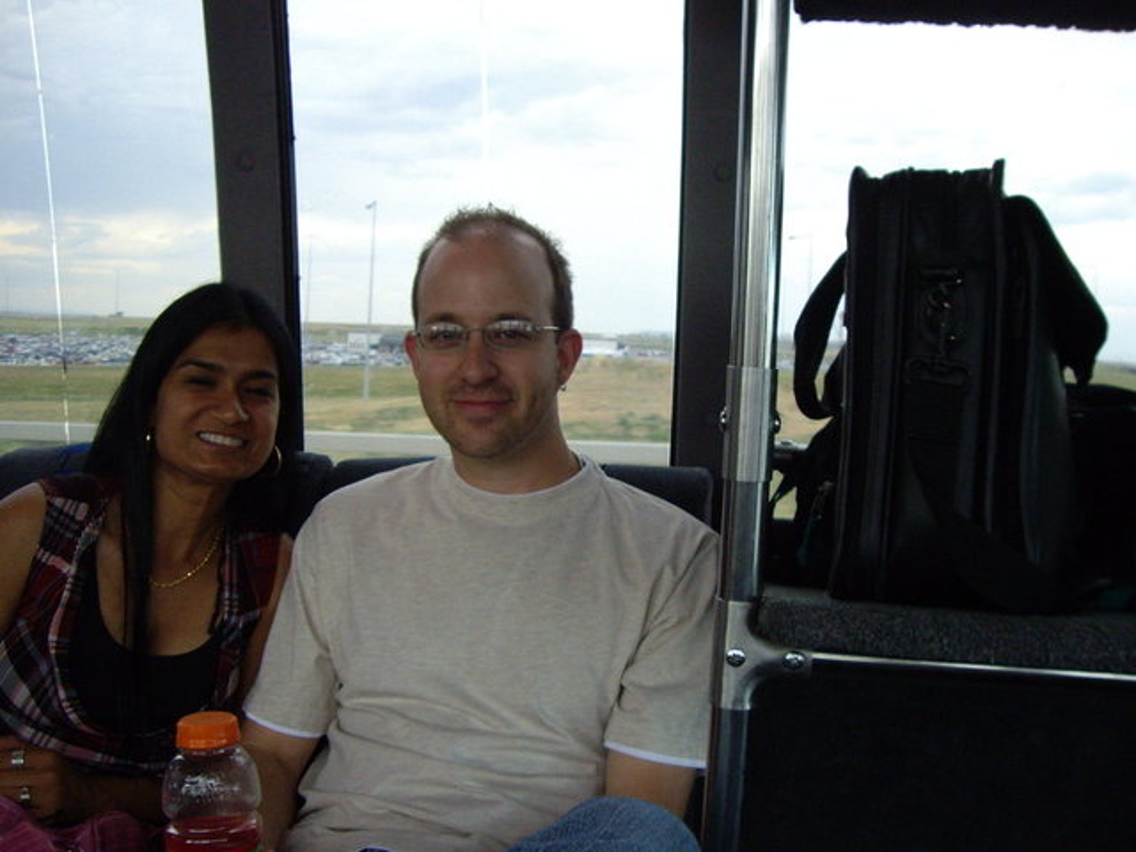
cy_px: 426
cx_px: 568
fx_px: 1247
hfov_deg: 49.0
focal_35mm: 38
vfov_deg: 37.7
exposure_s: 1/60
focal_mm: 6.2
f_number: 2.7
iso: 200
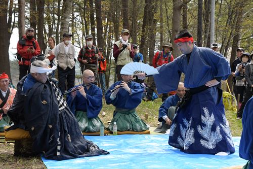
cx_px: 126
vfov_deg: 15.7
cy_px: 84
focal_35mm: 87
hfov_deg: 23.4
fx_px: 611
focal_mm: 58
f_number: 14
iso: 2500
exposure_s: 1/800
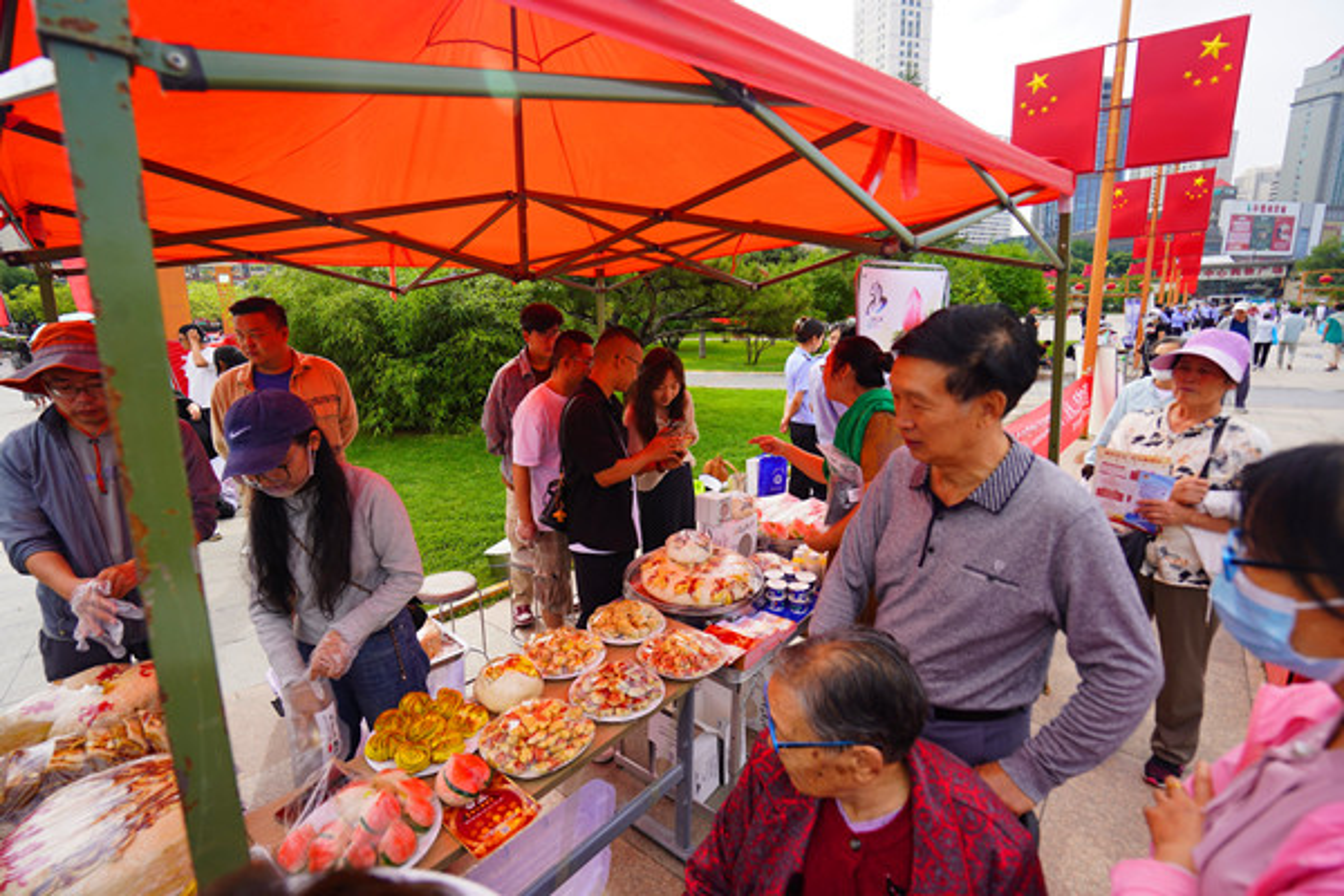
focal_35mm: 16
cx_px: 672
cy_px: 448
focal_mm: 16
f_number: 5
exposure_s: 1/200
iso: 100
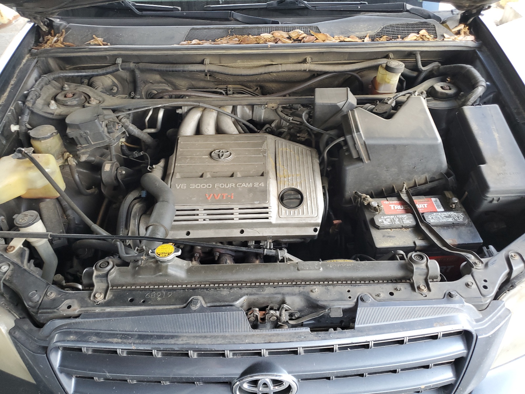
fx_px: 394
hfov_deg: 67.3
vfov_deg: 53.1
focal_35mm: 26
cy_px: 197
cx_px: 262
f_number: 1.5
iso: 85
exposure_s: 1/120
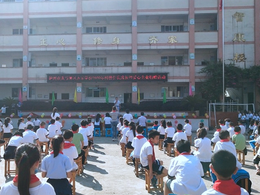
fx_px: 285
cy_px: 107
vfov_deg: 37.7
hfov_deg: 48.7
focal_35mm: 38
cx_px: 104
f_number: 1.8
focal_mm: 3.95
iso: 63
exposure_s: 1/1547
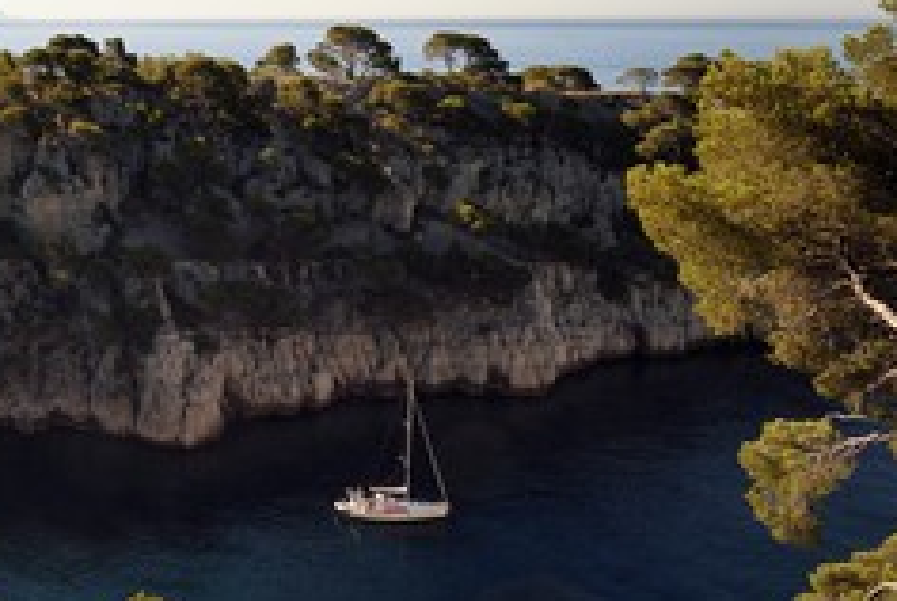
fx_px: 1197
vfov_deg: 28.2
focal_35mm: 48
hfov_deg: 38.9
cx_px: 137
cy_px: 304
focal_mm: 27
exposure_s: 1/250
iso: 200
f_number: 11
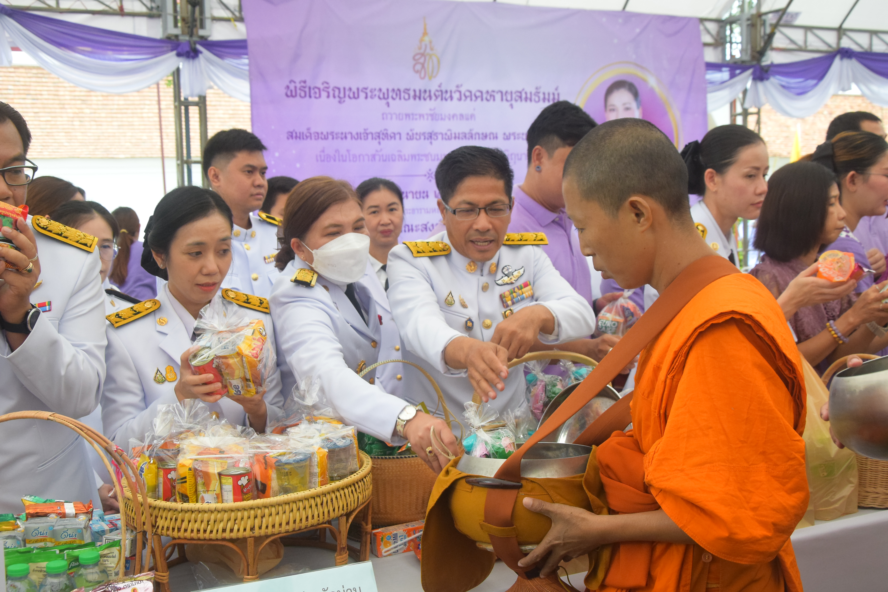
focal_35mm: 39
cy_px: 296
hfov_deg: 49.5
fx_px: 962
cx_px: 444
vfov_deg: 34.2
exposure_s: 1/250
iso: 2000
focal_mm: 26
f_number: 8
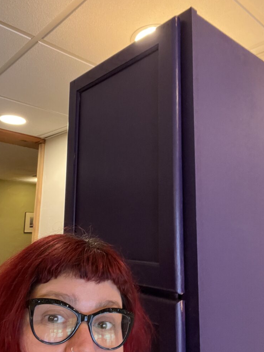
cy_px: 174
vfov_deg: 58.4
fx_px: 315
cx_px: 129
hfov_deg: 45.4
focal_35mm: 31
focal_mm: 2.71
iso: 640
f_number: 2.2
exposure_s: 1/30
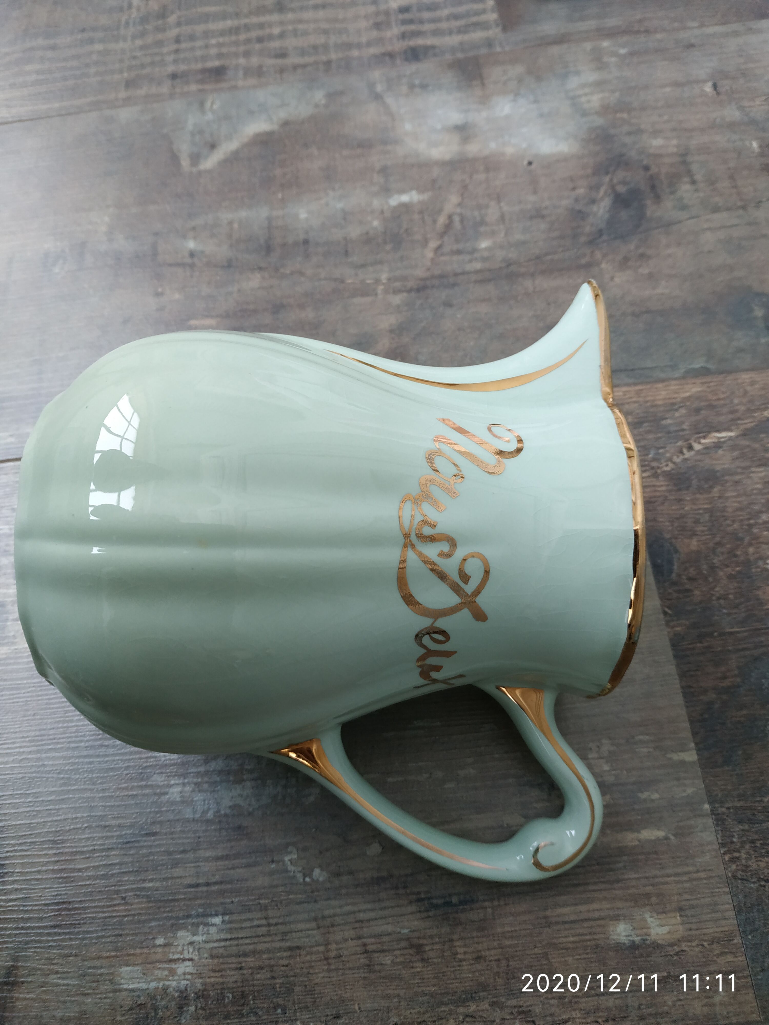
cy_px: 512
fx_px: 711
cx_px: 384
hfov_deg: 56.8
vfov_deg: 71.6
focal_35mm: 24
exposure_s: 1/33
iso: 250
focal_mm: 3.94
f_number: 1.9
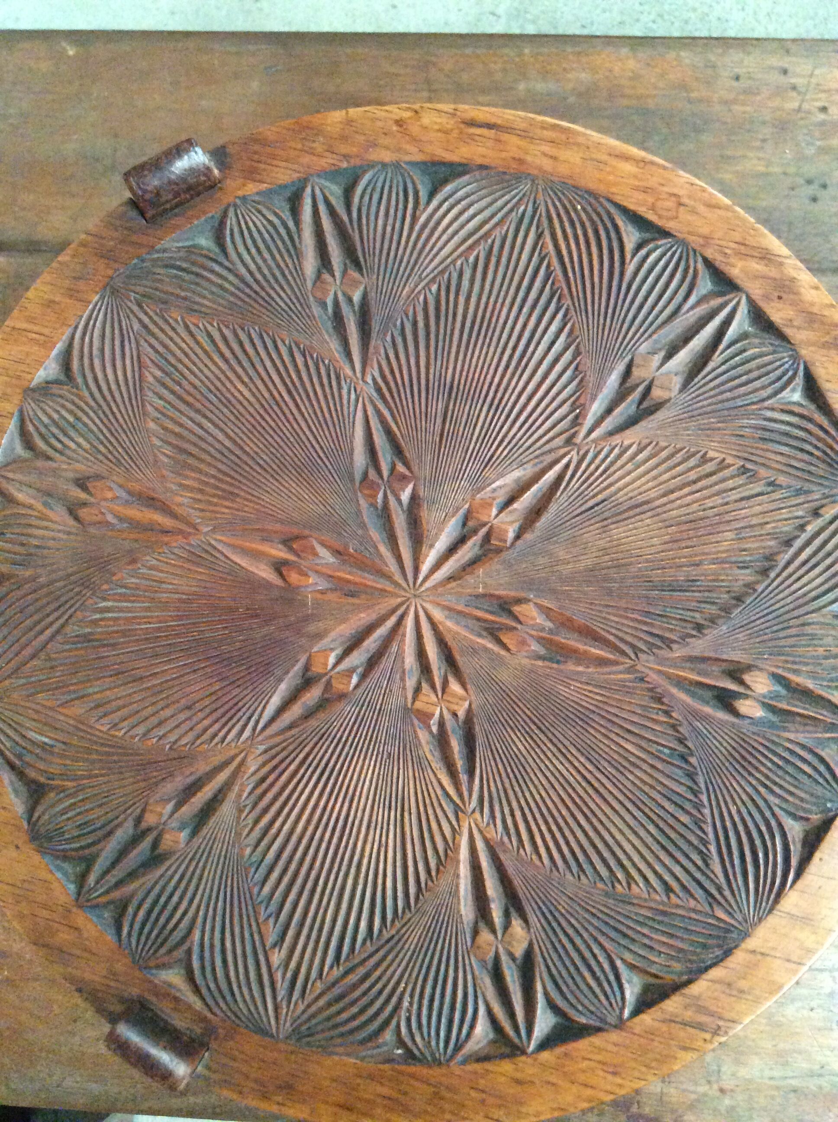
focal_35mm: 32
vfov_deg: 56.9
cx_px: 419
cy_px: 561
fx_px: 1036
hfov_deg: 44.1
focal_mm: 3.3
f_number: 2.4
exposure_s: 1/17
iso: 500
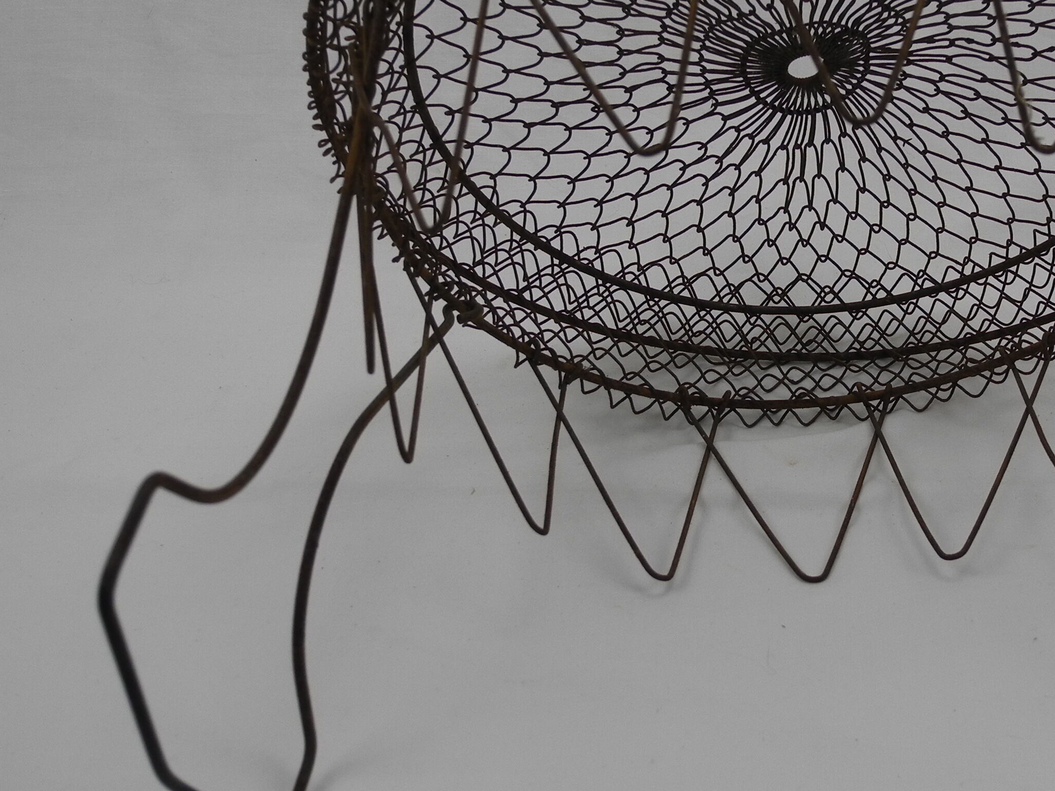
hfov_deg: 37.3
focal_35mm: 50
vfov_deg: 28.9
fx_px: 1524
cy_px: 276
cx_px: 792
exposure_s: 1/246
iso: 100
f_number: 2.8
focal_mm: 6
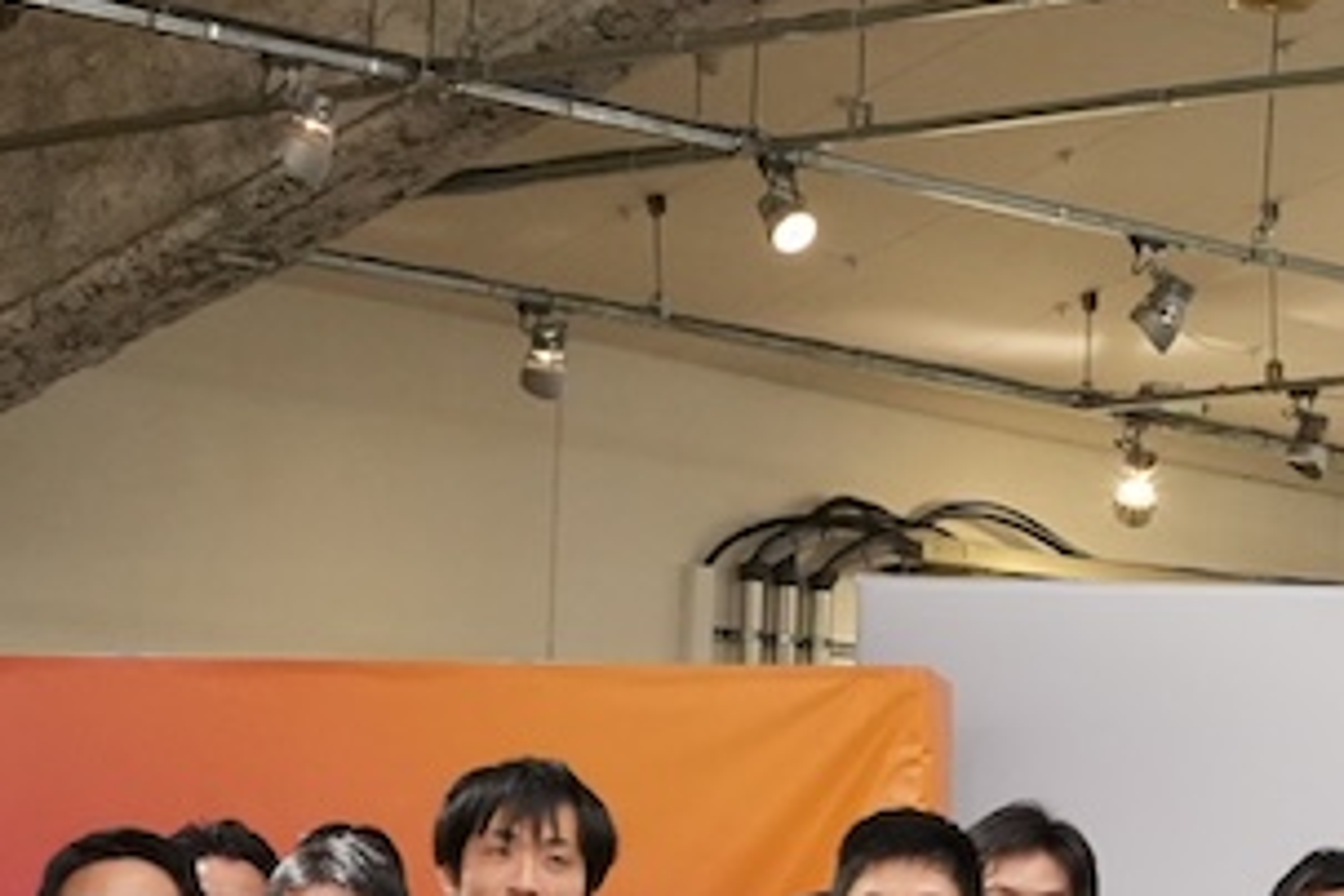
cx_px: 2094
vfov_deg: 9.6
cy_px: 716
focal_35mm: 142
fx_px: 5301
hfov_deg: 13.5
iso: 4000
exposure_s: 1/60
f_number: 10
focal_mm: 28
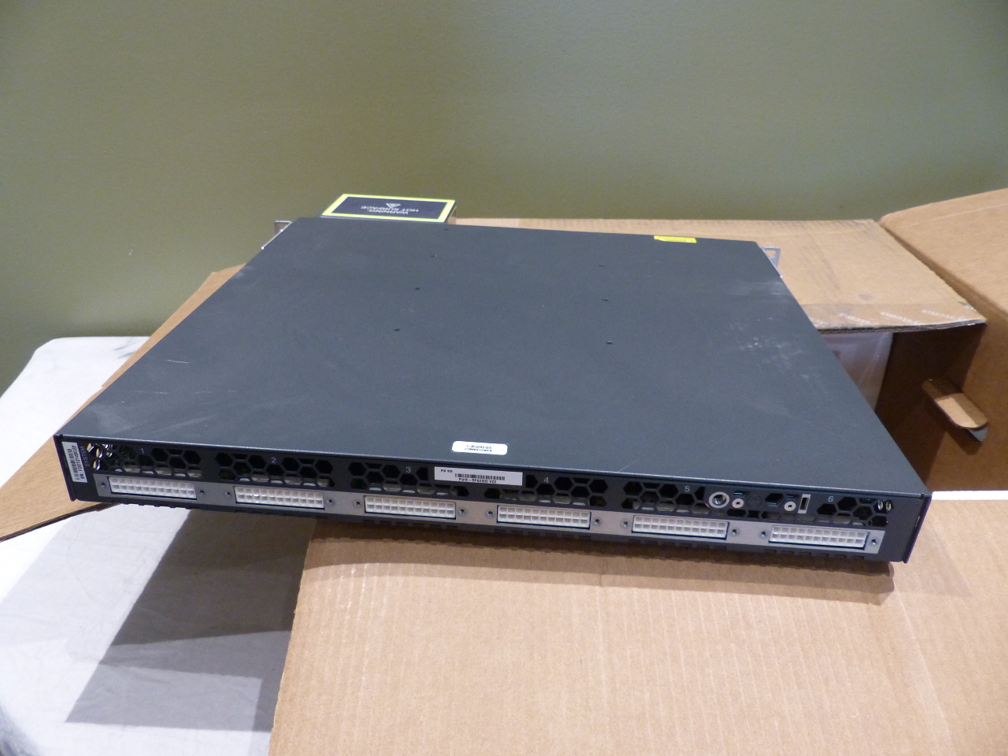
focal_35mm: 25
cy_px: 378
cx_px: 504
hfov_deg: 69.4
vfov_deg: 54.9
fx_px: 728
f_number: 2.8
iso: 400
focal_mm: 4.5
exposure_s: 1/30
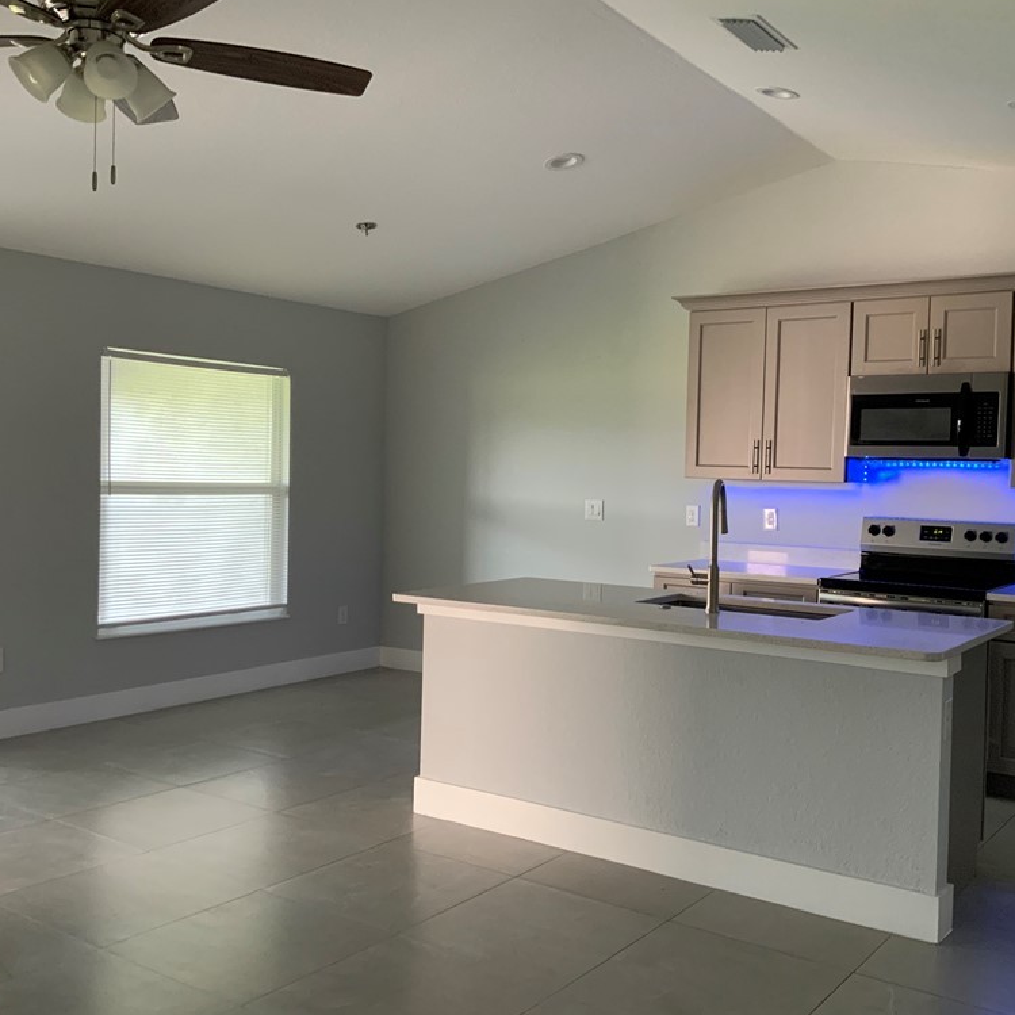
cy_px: 508
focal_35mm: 35
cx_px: 563
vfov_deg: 47.2
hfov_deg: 47.1
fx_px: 1161
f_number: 1.8
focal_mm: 3
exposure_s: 1/60
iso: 160
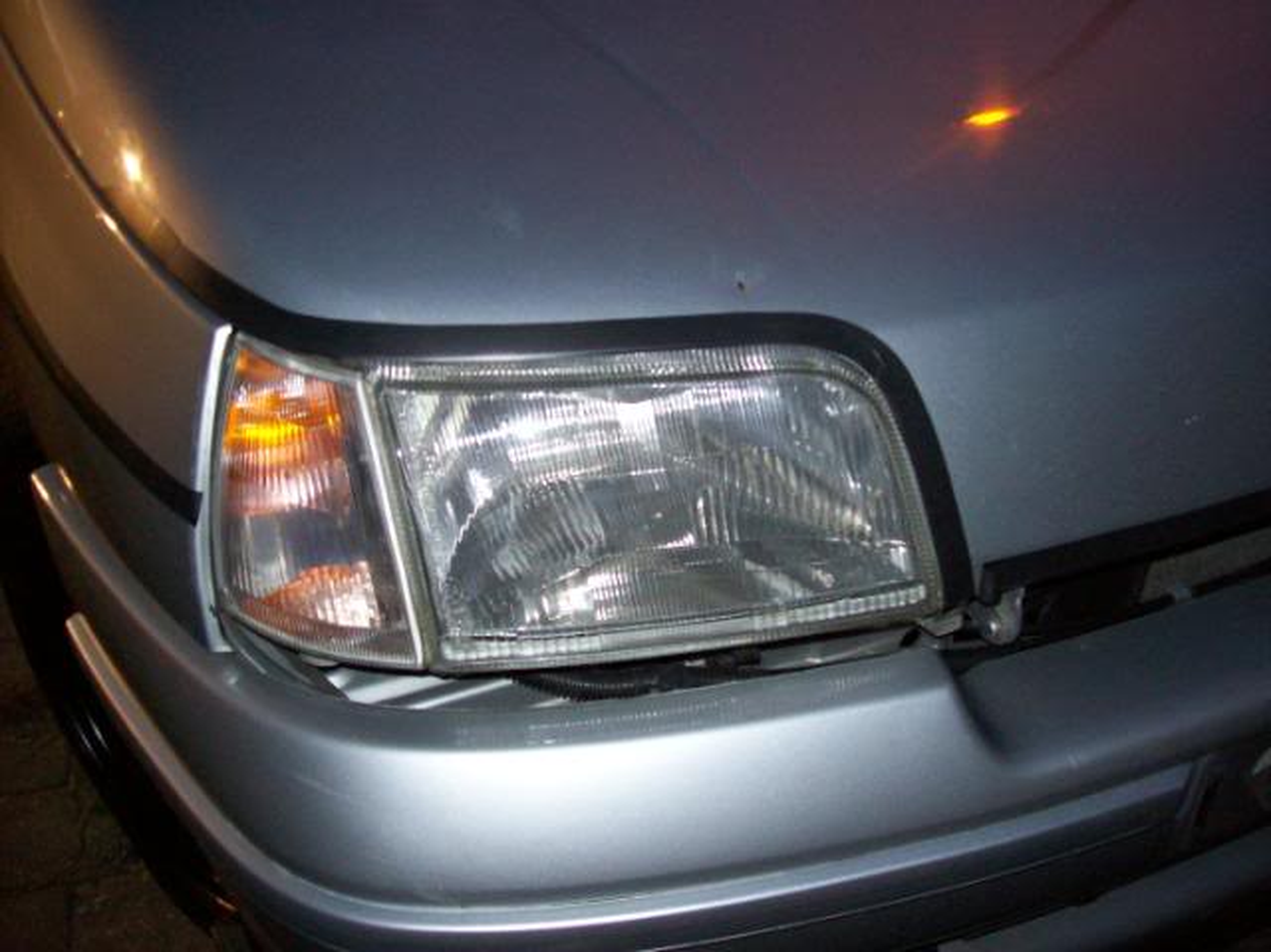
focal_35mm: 36
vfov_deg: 39.6
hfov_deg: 51.4
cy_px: 476
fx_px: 1321
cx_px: 636
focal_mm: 6
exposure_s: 1/64
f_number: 2.7
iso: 200
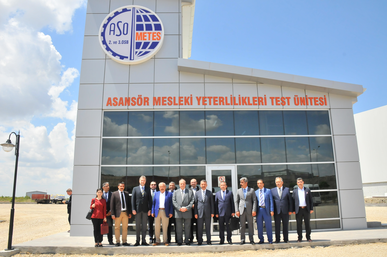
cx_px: 194
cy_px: 128
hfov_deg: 67.4
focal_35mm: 27
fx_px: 290
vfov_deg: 47.8
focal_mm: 18
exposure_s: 1/800
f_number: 8
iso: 800
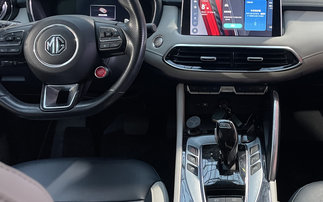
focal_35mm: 42
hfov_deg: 45.9
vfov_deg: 29.9
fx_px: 370
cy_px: 45
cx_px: 232
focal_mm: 4.2
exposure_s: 1/50
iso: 400
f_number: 1.6
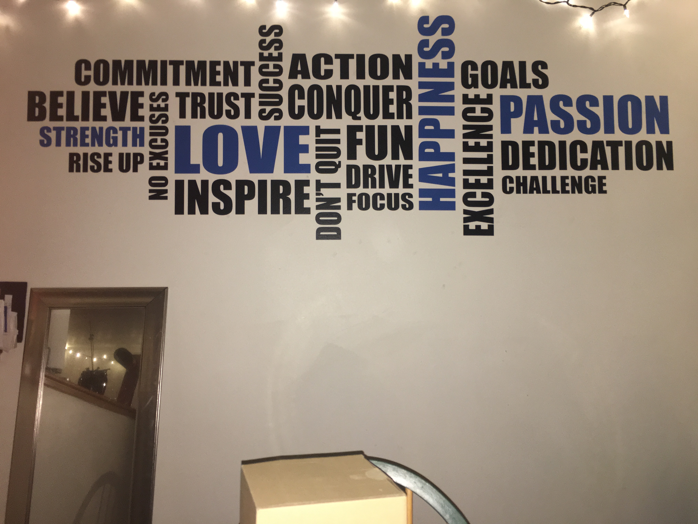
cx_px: 349
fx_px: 585
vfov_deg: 48.2
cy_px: 262
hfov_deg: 61.7
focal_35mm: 29
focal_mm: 4.15
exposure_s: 1/16
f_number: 2.2
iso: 100
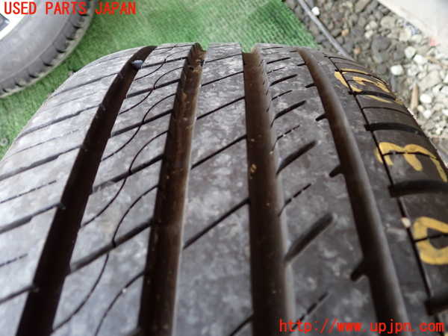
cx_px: 224
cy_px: 168
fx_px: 388
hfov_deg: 60.0
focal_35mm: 30
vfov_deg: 46.8
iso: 400
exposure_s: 1/60
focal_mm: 5.4
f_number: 2.3
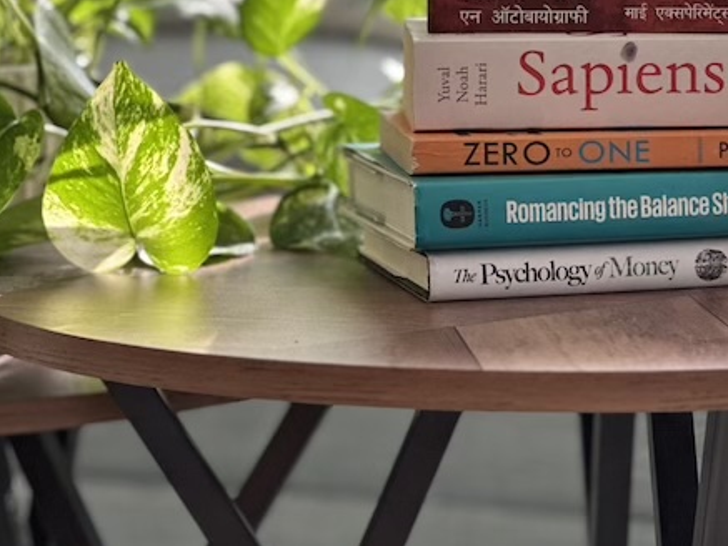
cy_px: 163
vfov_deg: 10.5
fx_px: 2966
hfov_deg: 13.9
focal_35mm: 141
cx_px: 626
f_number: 2.8
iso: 200
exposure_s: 1/121
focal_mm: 9
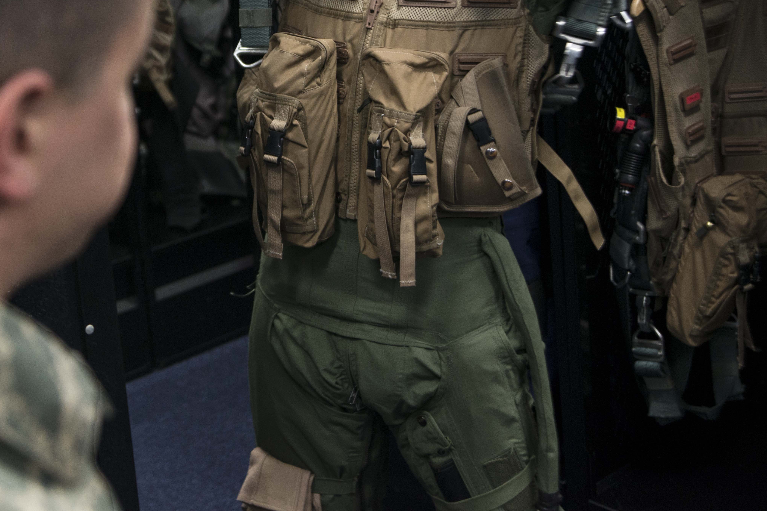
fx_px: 1470
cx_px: 247
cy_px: 48
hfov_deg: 29.0
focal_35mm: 69
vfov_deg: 19.4
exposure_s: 1/125
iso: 1000
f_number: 3.5
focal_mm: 38
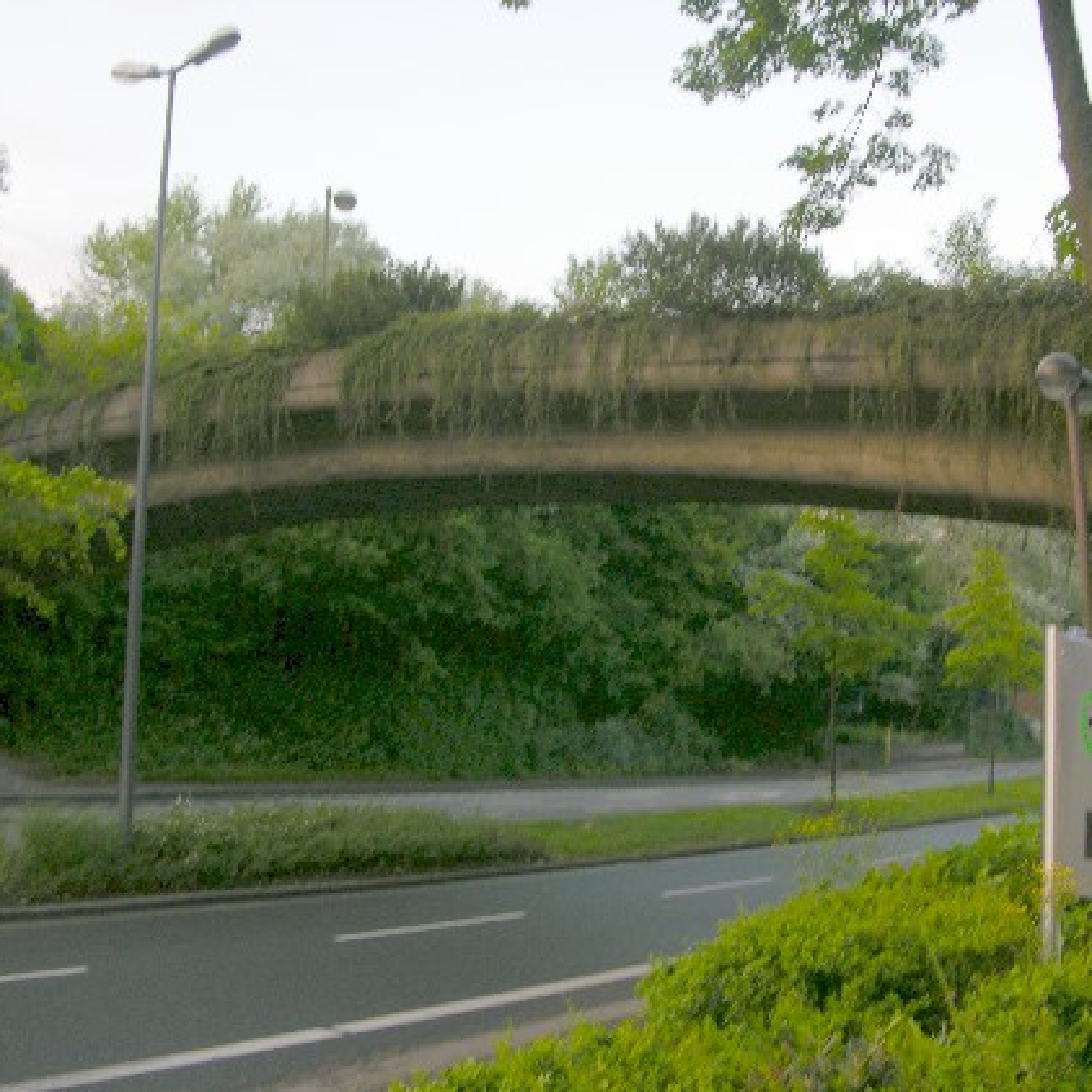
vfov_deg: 39.2
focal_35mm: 43
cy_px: 533
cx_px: 578
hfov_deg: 39.2
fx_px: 1535
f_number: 3.5
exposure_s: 1/21.2
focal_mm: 8.9
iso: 50
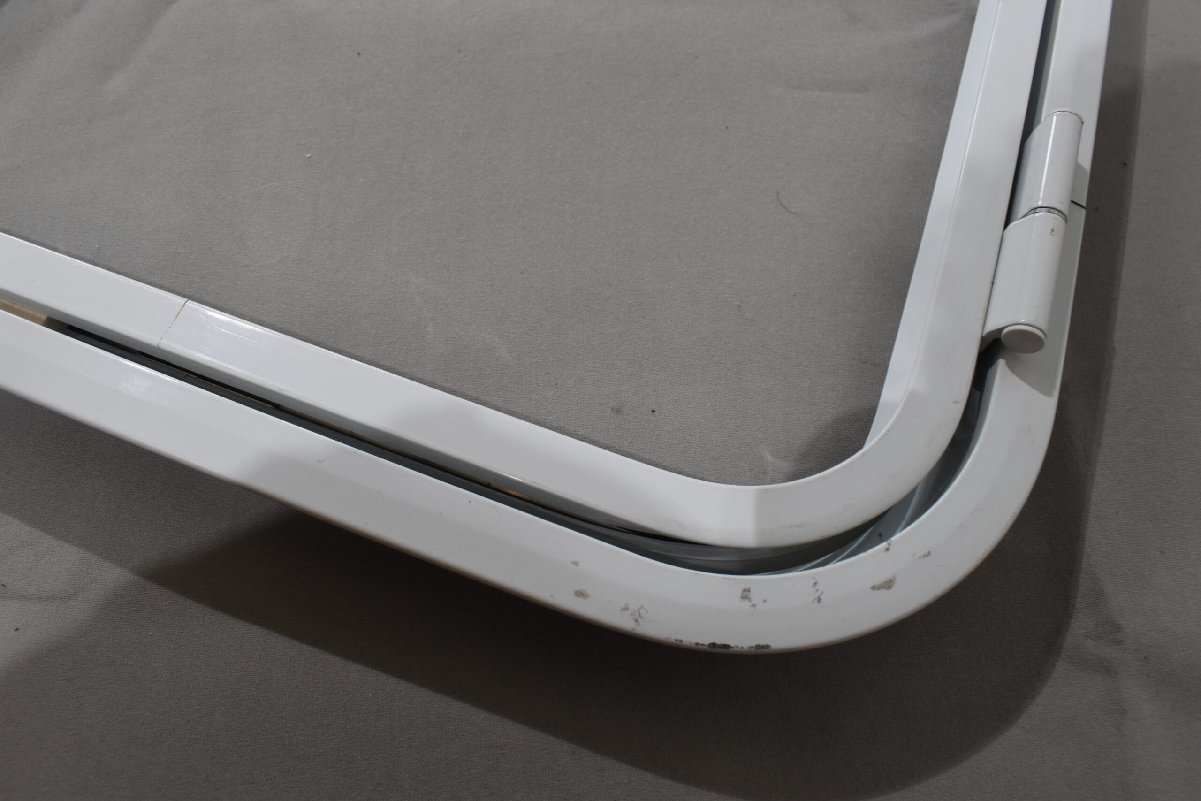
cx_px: 600
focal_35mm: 27
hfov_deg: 67.4
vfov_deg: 47.9
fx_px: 901
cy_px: 400
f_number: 8
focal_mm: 18
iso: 400
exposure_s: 1/60
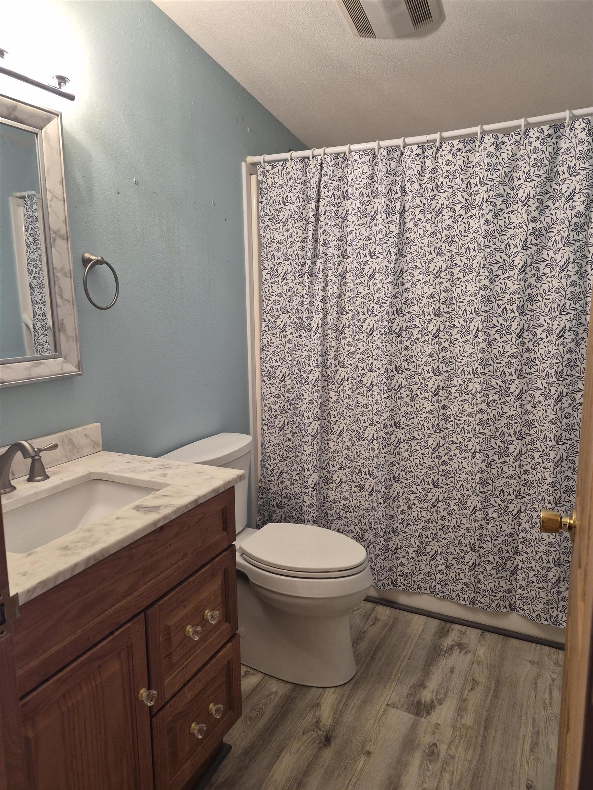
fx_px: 525
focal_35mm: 23
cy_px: 395
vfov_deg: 73.9
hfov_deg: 58.9
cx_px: 296
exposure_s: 1/120
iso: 400
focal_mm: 5.4
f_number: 1.8
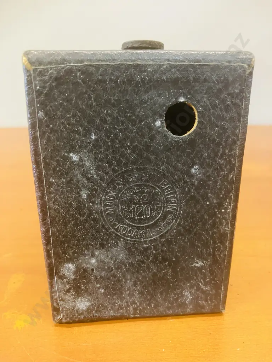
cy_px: 181
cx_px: 136
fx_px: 293
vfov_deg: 63.4
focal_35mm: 28
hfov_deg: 49.7
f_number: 1.8
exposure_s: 1/25
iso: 320
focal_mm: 3.99
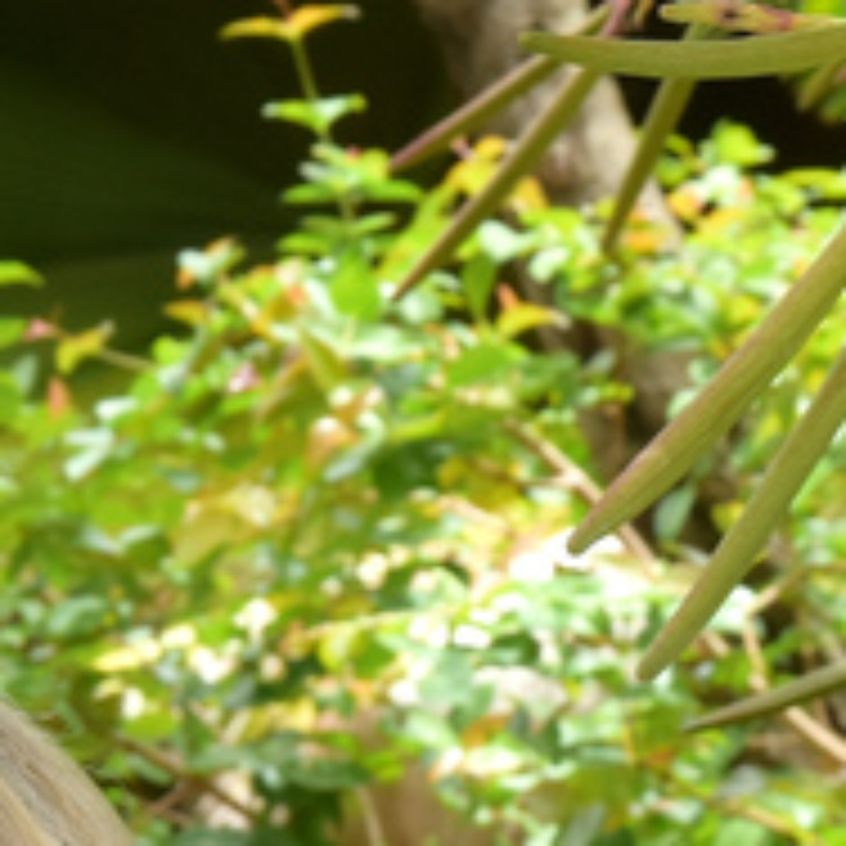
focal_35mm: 570
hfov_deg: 3.1
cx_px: -576
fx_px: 15761
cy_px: 1508
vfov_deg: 3.1
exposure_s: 1/250
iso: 500
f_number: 10
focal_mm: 70
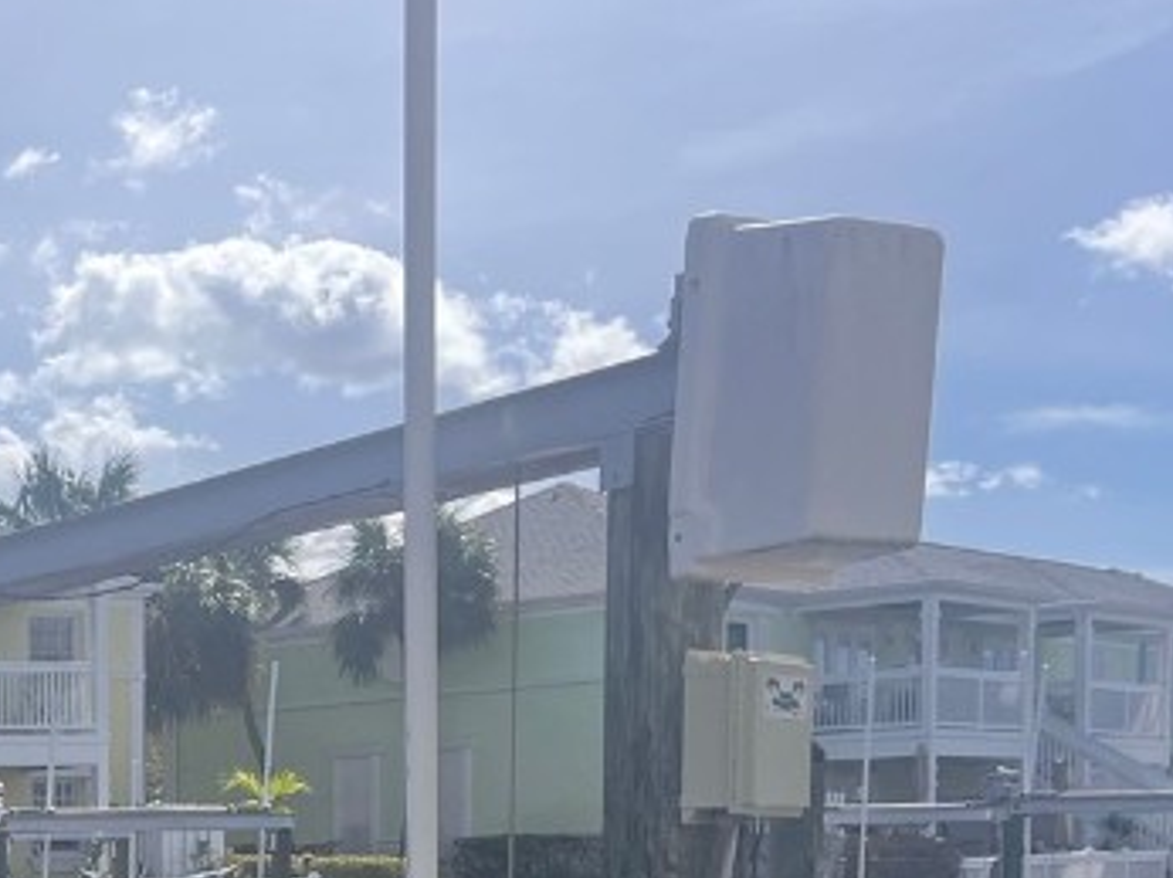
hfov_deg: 23.4
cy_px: 1112
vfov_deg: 18.0
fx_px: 2607
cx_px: -207
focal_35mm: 77
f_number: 1.6
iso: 50
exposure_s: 1/5319
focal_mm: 5.1
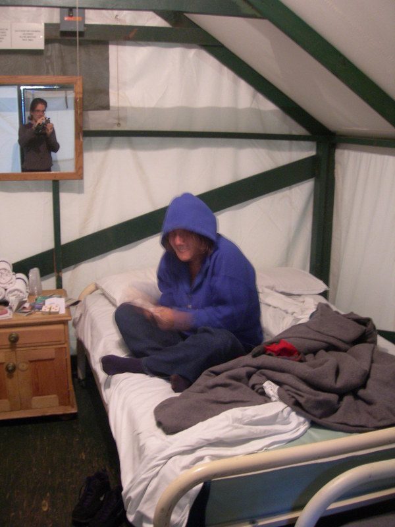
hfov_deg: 37.7
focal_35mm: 38
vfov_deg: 49.0
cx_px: 198
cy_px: 264
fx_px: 578
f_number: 2.8
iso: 200
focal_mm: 7.8
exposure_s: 1/3
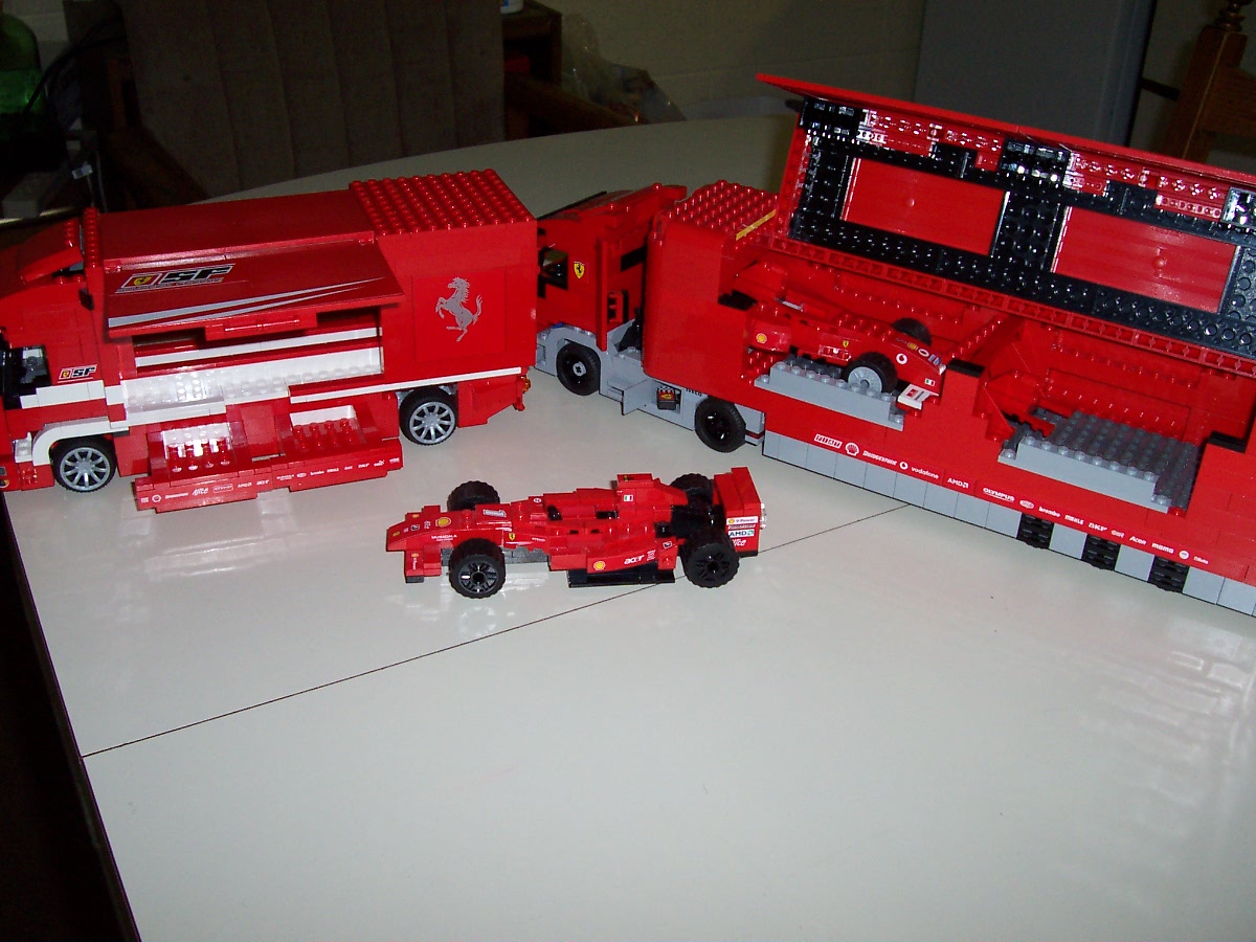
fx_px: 1343
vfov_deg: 38.7
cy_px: 471
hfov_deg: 50.1
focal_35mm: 37
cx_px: 628
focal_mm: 5.6
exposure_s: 1/60
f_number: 2.8
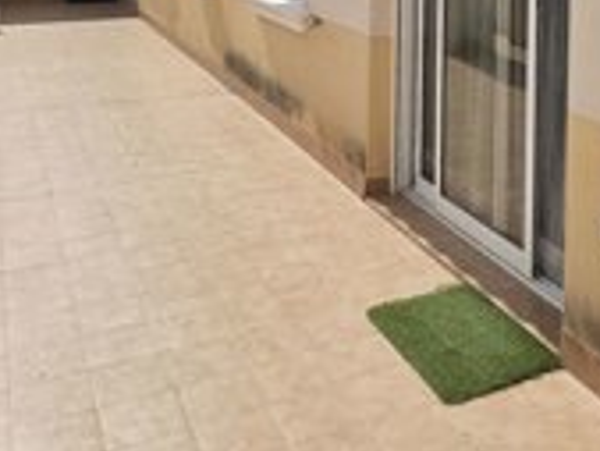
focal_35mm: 49
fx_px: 850
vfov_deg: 27.6
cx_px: 465
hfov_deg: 37.7
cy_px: -21
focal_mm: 6.3
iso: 10
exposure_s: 1/2005
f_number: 1.7
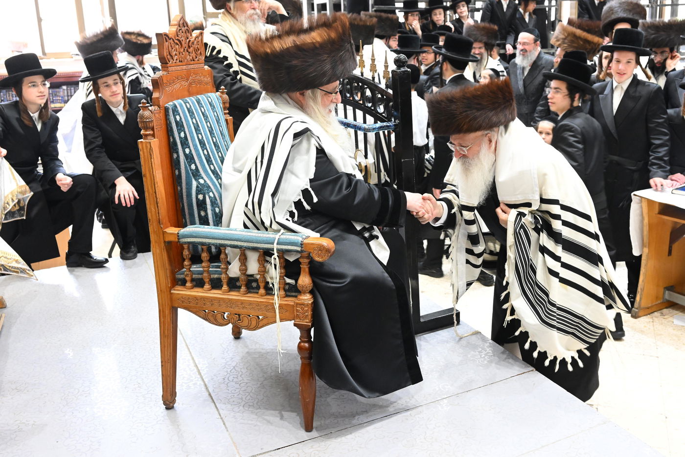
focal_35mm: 32
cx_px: 342
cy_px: 228
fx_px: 599
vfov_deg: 41.7
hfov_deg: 59.5
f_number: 5.6
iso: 4000
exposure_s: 1/100
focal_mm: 31.5
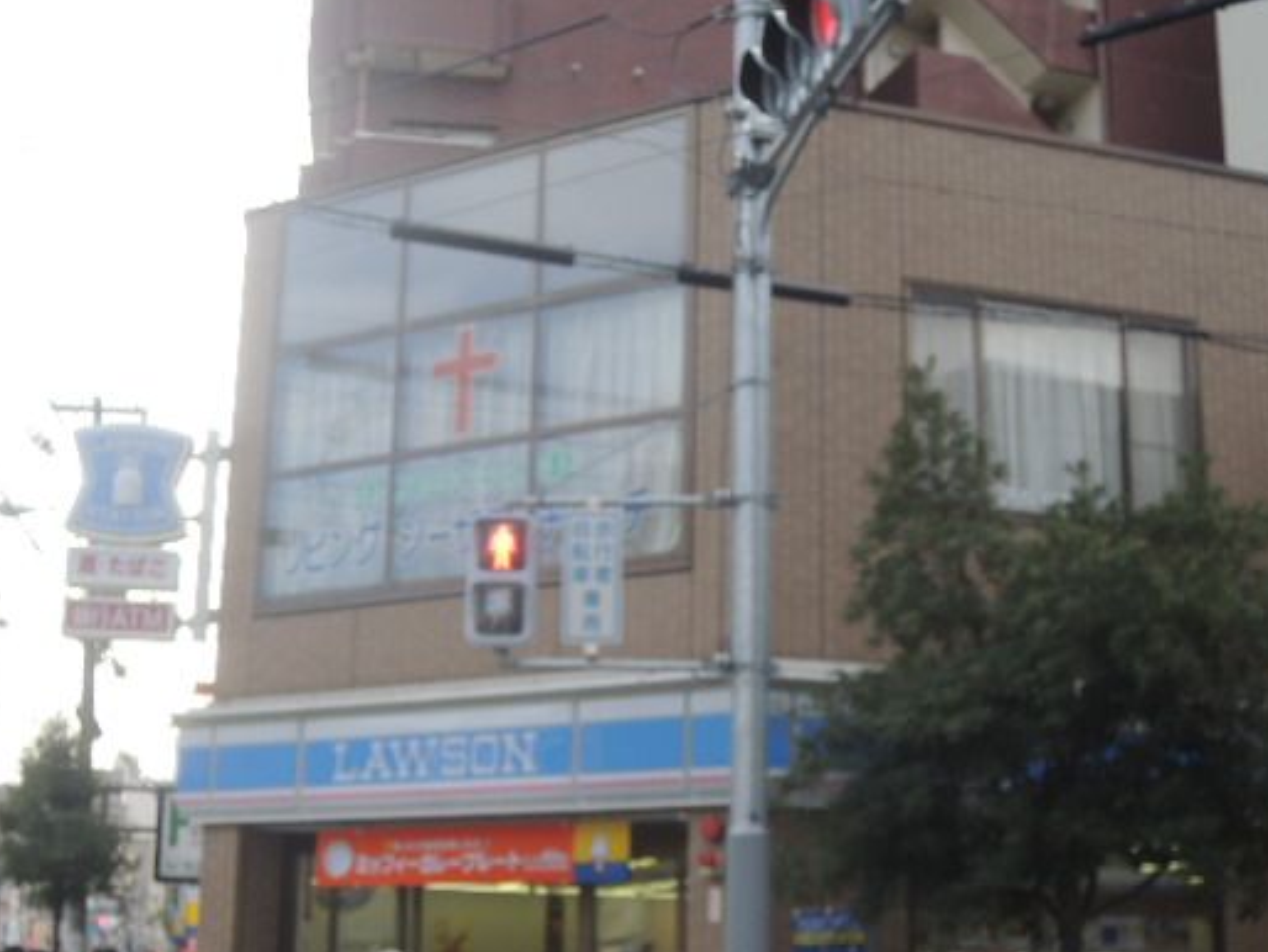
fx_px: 2052
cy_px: 570
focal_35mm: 56
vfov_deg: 26.1
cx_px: 632
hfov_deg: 34.3
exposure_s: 1/320
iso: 100
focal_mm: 8.1
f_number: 2.8
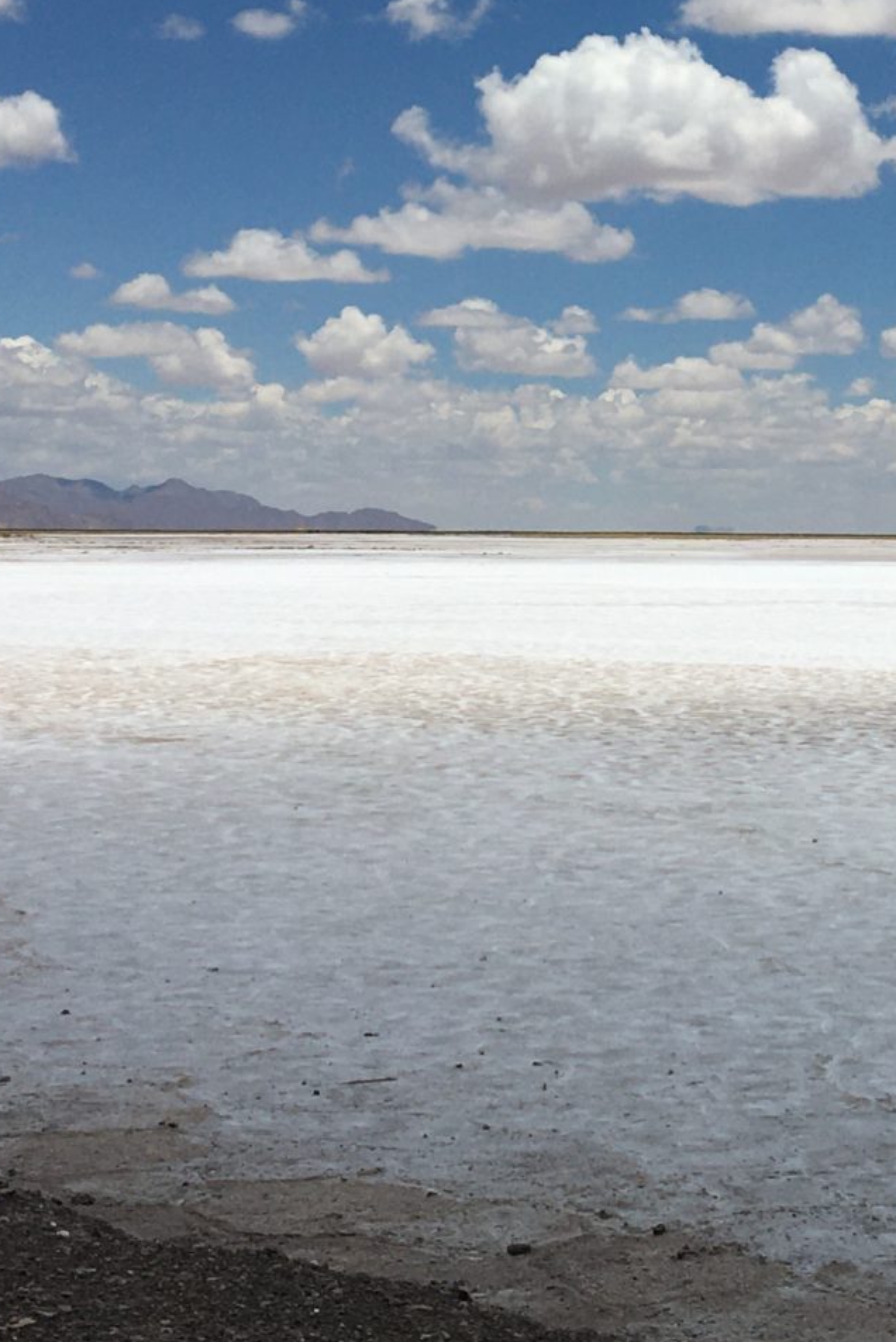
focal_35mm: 81
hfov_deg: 16.6
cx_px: 817
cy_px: 289
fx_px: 3022
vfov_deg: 24.7
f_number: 2.2
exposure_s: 1/5917
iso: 25
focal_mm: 4.15
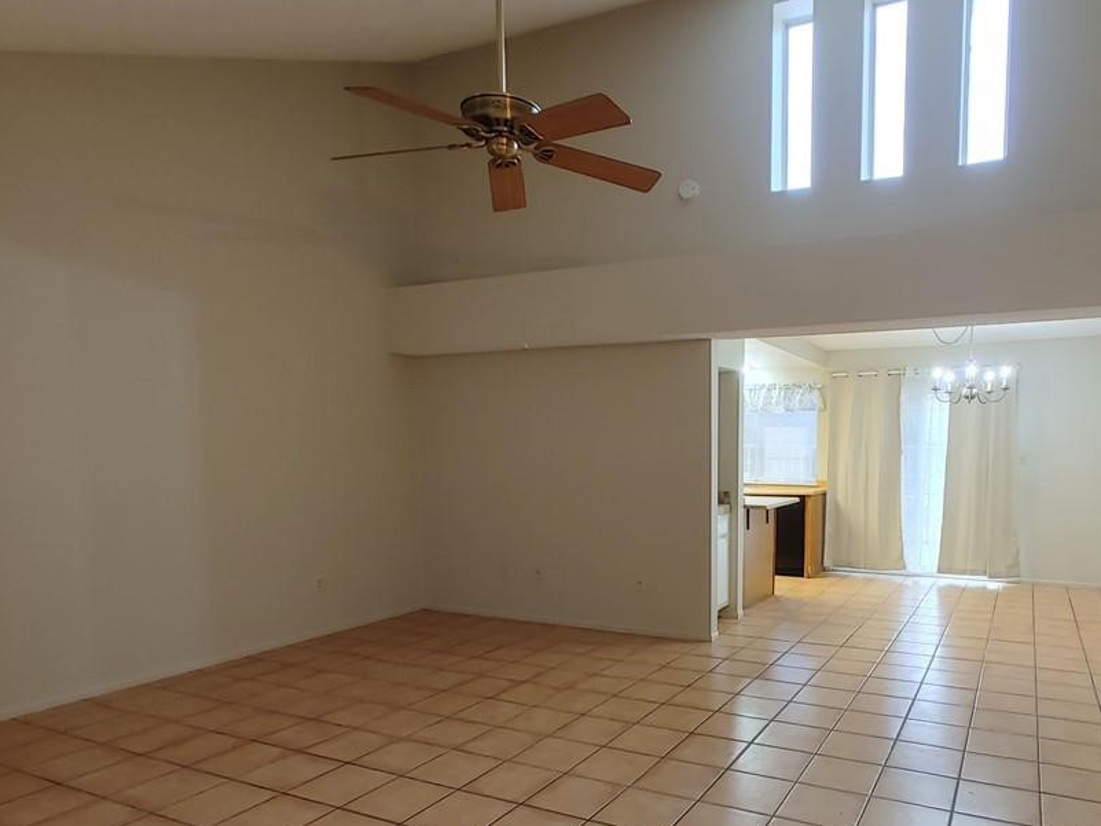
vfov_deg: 58.2
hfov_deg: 72.8
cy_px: 515
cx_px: 679
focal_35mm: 23
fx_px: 732
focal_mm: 1.78
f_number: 1.9
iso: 150
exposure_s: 1/30
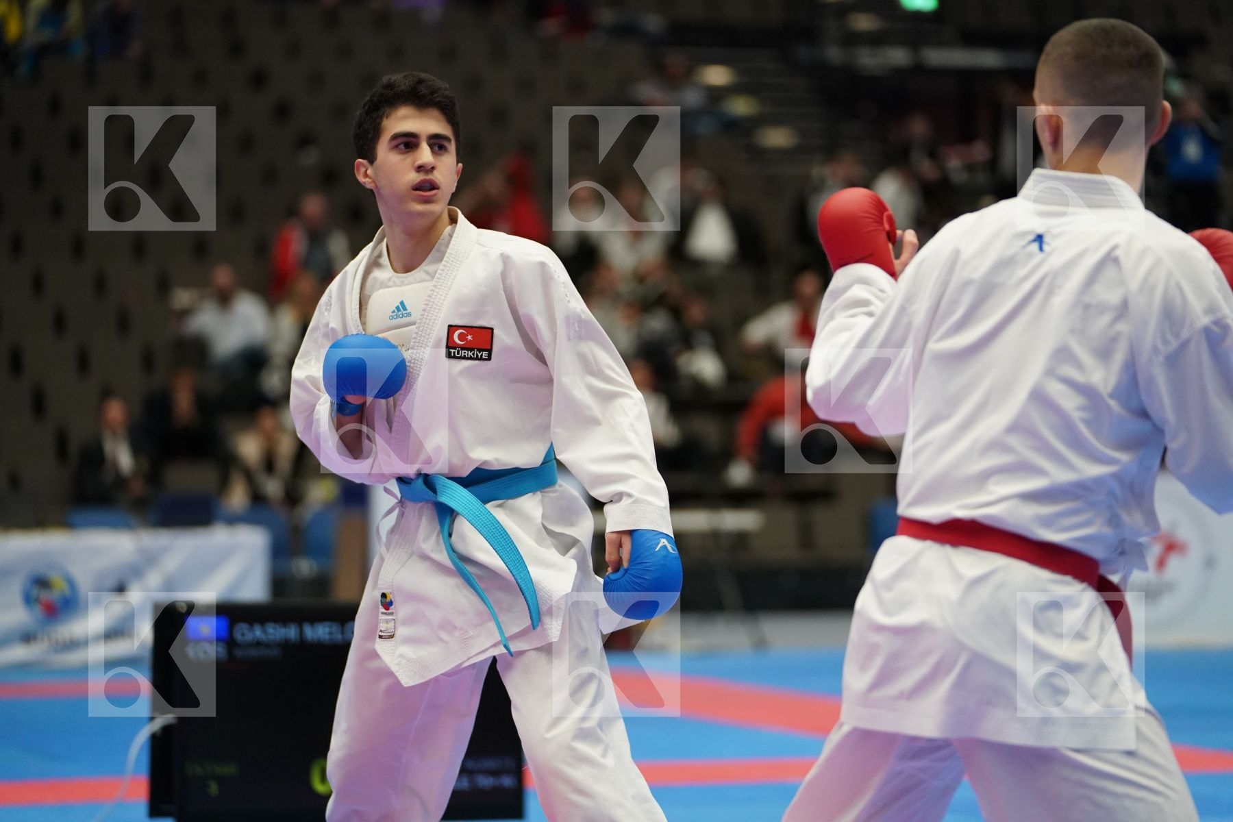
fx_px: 4589
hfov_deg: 15.3
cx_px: 616
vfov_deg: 10.2
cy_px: 411
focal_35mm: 134
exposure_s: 1/1000
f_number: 2.8
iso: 2500
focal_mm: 134
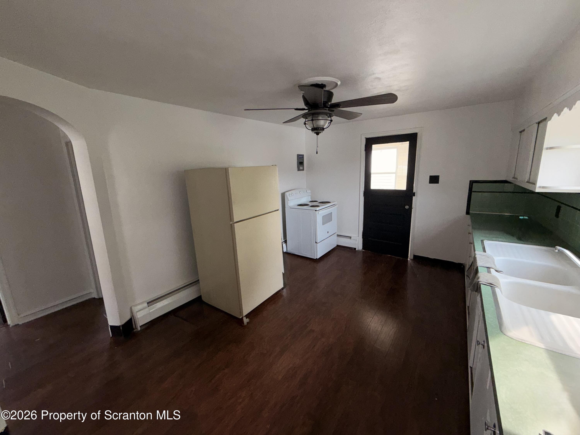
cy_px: 218
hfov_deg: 102.1
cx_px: 290
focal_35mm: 14
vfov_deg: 85.7
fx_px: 235
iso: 64
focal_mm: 2.22
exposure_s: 1/120
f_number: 2.2
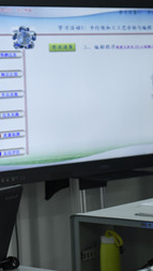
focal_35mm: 124
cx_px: -18
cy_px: 115
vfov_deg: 17.3
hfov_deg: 9.7
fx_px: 891
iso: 1000
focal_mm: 60
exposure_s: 1/60
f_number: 5.6
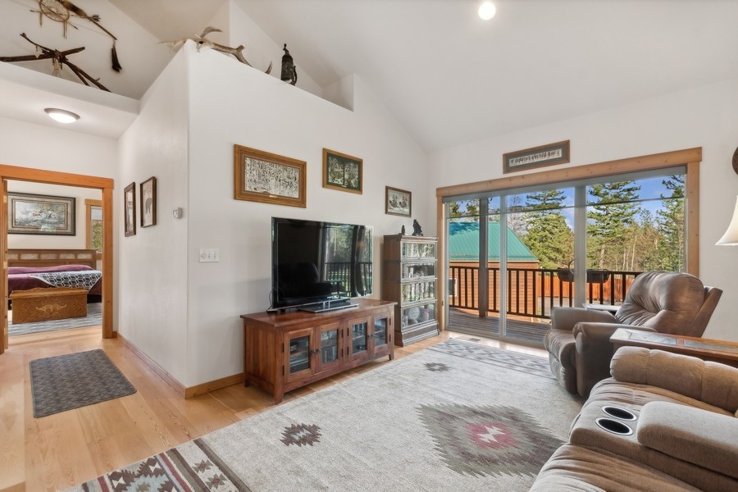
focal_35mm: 15
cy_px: 246
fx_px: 307
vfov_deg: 77.3
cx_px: 369
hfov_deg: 100.4
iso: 200
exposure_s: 1/25
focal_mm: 10
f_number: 6.3
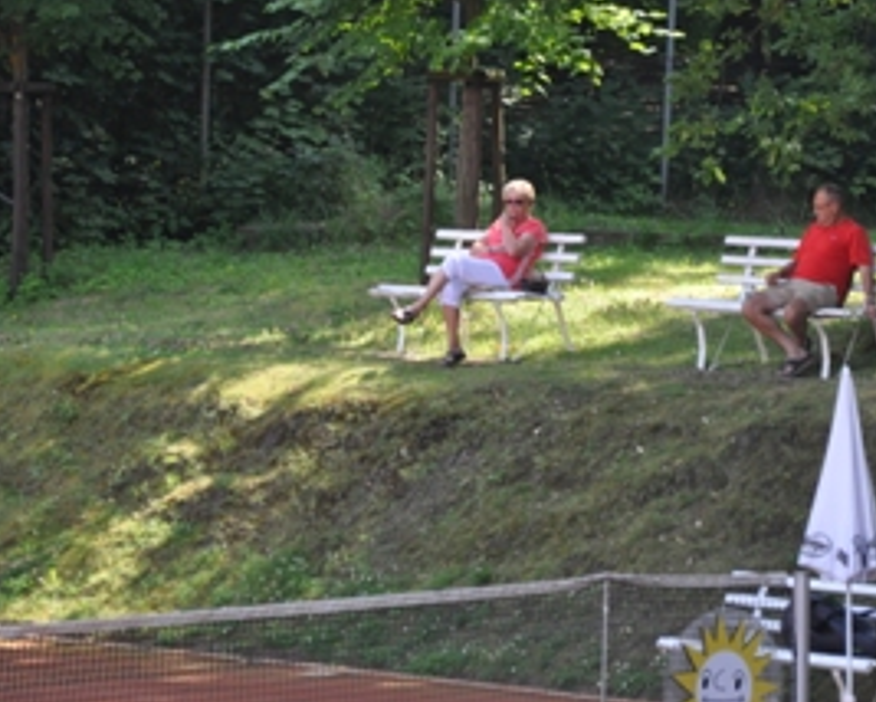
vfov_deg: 6.2
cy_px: 217
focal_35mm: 248
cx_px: 600
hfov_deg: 7.8
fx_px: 6429
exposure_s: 1/500
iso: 900
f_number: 5.6
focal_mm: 105
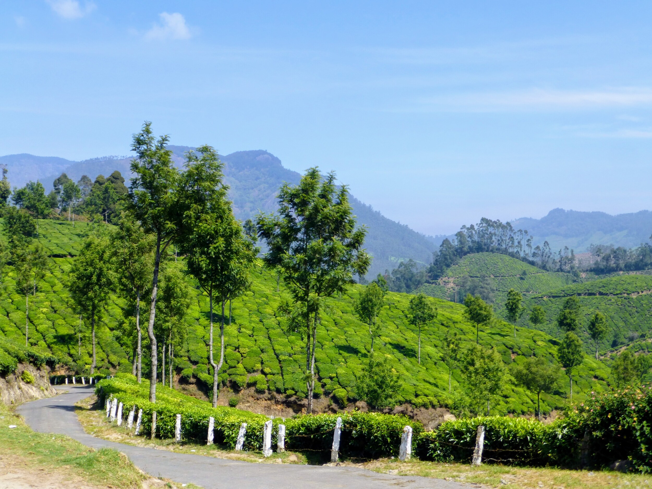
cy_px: 244
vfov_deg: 29.7
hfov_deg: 38.9
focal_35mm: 49
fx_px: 923
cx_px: 326
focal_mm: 8.5
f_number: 4.2
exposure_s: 1/640
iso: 100
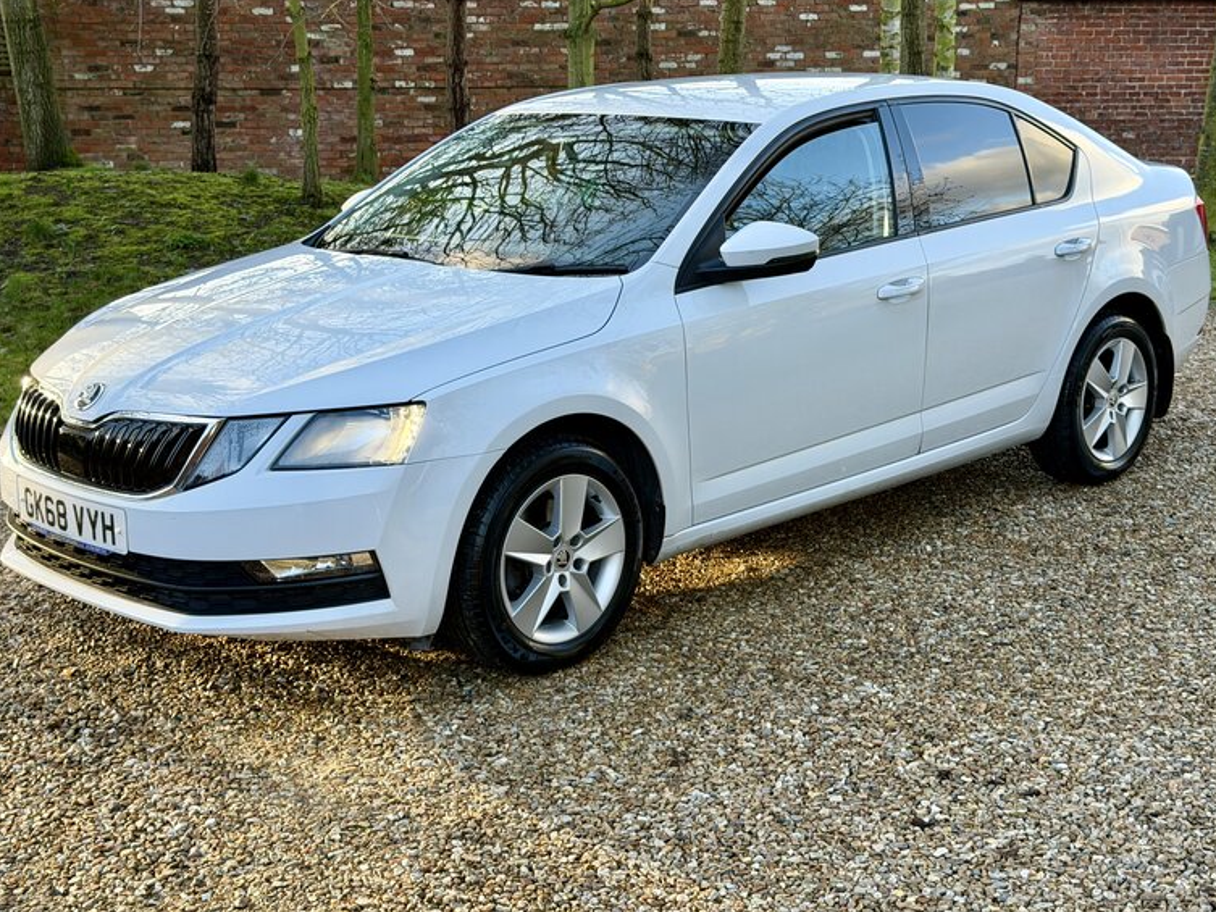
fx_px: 1792
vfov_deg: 28.6
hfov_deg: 37.5
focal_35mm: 51
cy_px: 450
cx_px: 615
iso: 80
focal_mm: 6.76
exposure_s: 1/349
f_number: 1.78
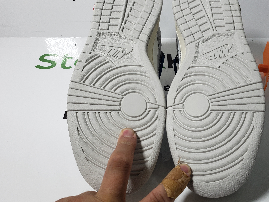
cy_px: 107
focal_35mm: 39
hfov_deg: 47.6
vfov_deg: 36.8
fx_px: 303
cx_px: 162
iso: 50
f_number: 1.5
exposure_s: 1/567
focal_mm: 4.3
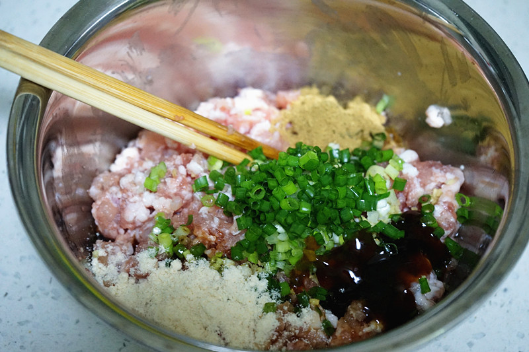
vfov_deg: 22.3
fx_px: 896
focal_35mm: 61
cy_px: 176
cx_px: 264
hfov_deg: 32.9
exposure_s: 1/25
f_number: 5.6
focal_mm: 61
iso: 6400
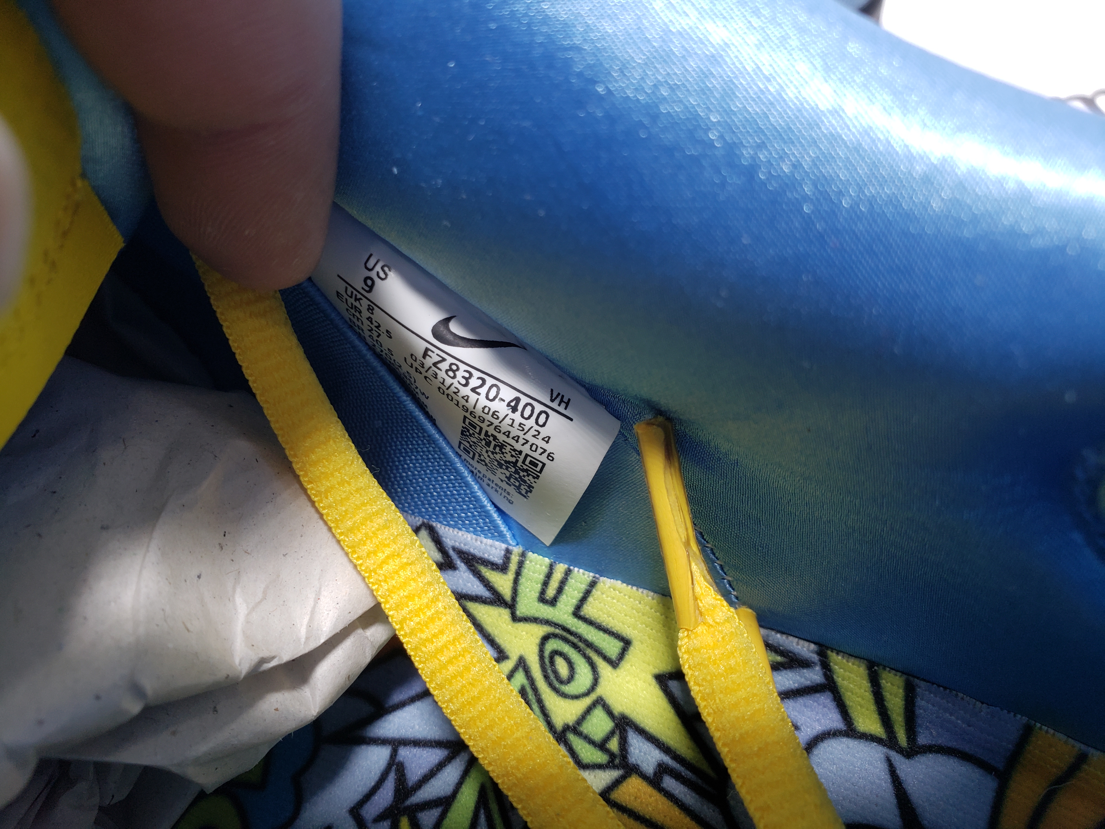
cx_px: 552
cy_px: 414
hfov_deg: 67.3
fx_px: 830
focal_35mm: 26
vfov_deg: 53.1
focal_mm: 4.3
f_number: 2.4
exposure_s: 1/100
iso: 80
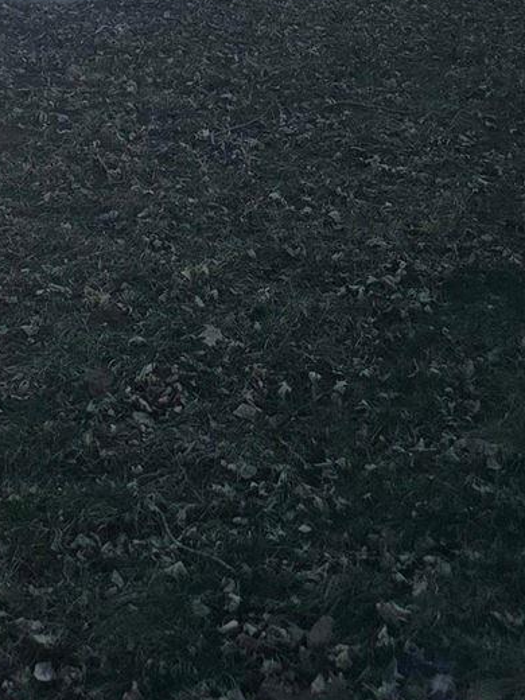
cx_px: -100
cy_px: -451
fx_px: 2063
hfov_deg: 14.1
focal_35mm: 102
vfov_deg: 16.8
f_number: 1.7
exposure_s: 1/2797
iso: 12
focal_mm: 6.3
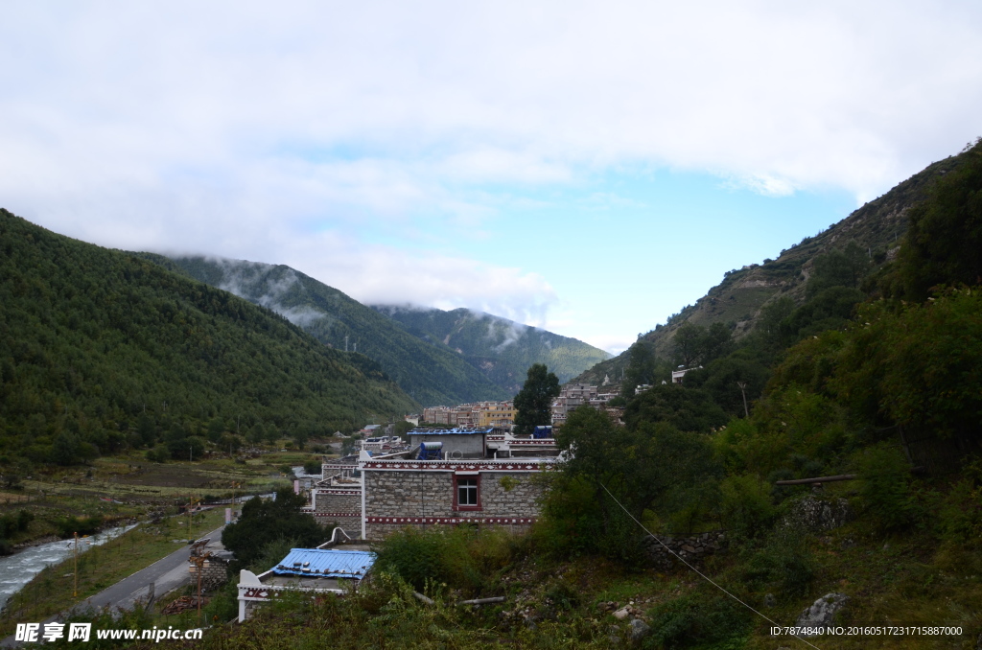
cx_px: 491
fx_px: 735
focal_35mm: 27
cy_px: 325
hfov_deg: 67.5
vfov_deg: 47.7
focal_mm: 18
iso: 100
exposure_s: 1/100
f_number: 8
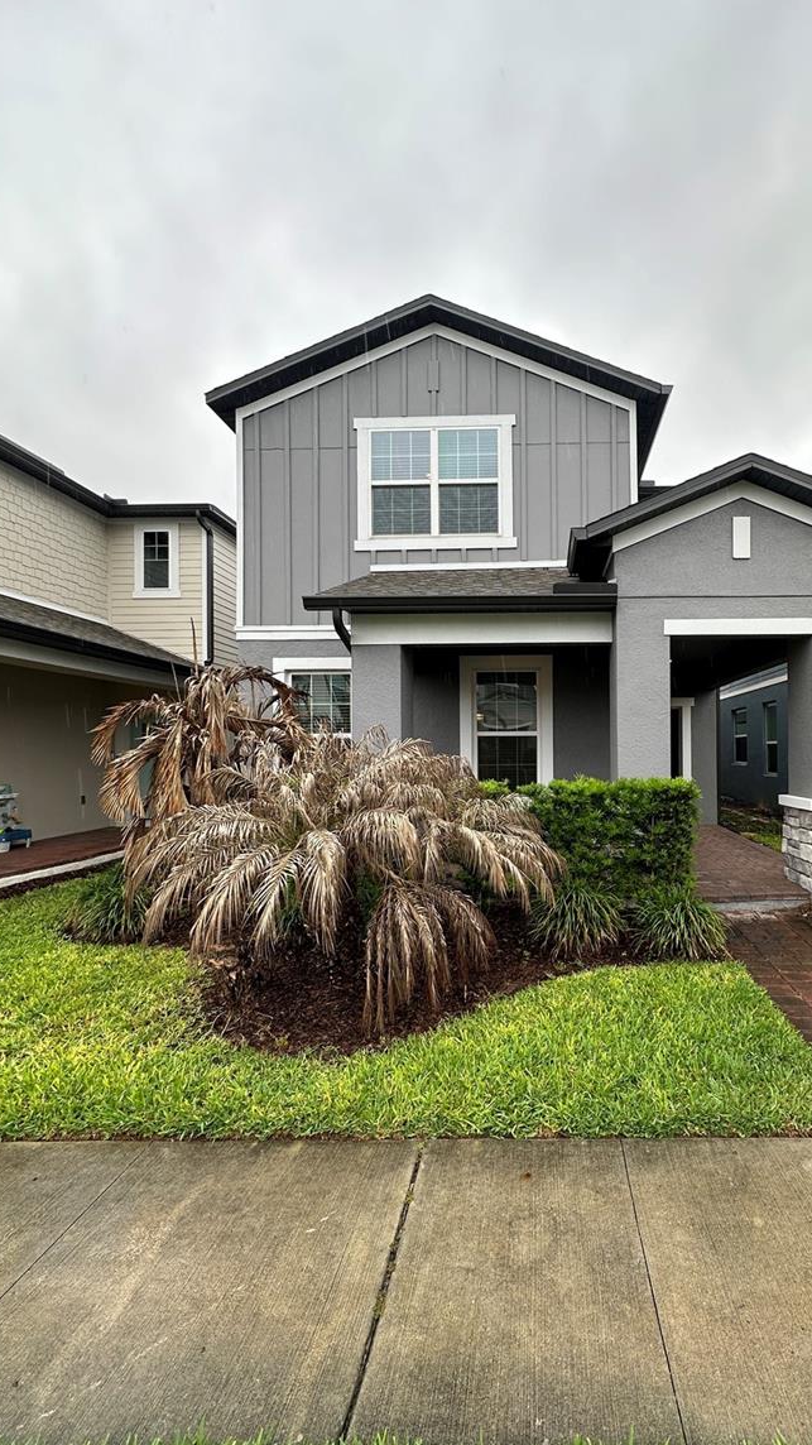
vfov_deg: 99.3
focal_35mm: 16
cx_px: 532
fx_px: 613
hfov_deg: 65.5
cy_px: 748
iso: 40
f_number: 2.2
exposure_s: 1/178
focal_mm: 2.22
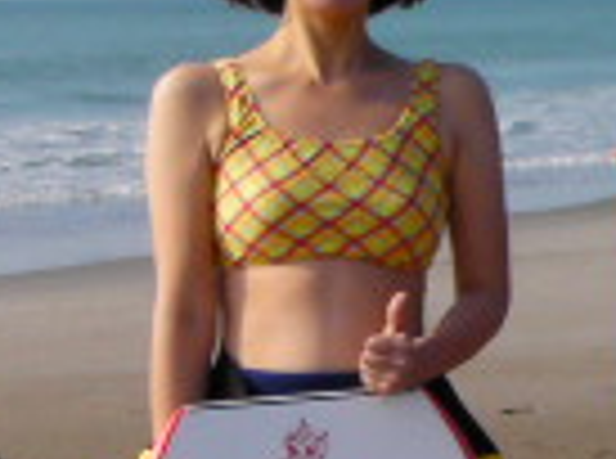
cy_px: 410
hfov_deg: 8.8
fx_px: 3993
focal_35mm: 225
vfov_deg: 6.6
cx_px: 656
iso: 50
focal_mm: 8
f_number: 4.5
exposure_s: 1/390
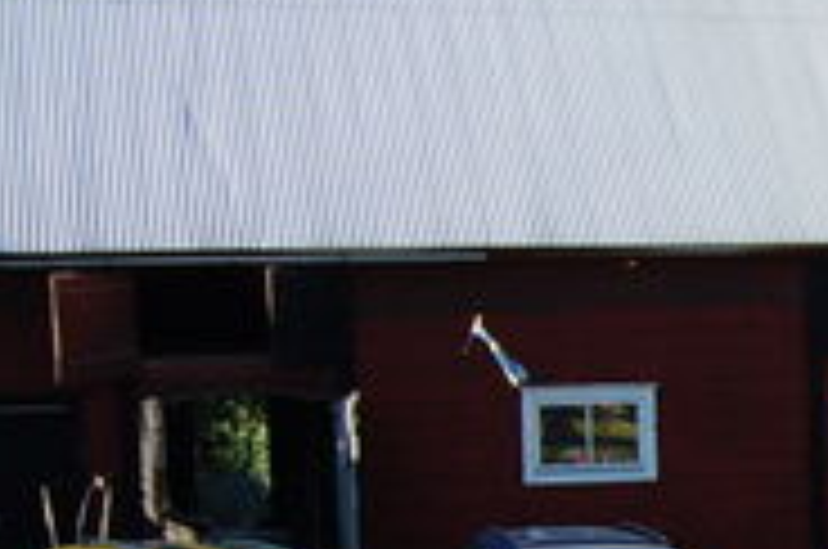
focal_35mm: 120
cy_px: 598
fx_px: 2749
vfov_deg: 11.3
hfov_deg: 15.7
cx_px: 1242
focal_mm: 23
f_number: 7.1
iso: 200
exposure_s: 1/160
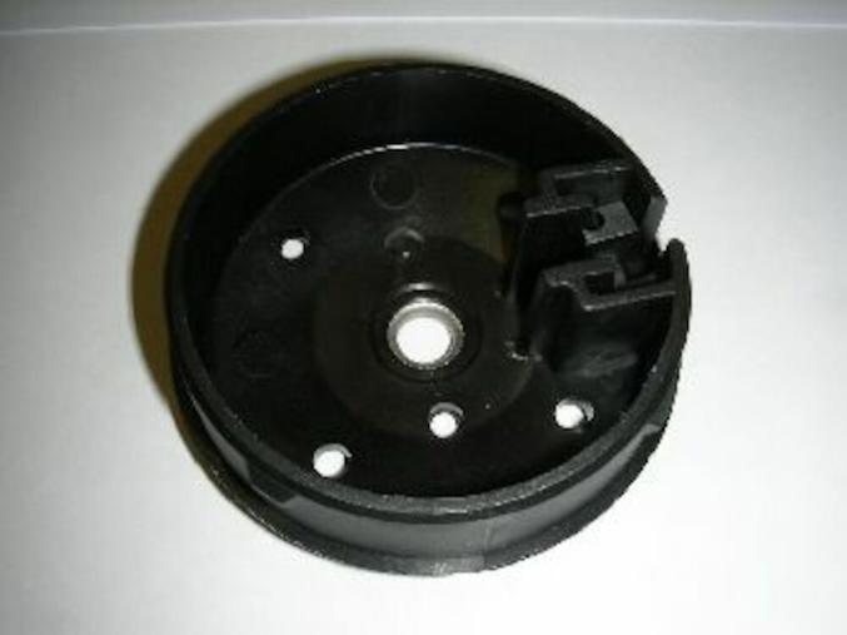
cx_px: 424
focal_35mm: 38
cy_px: 318
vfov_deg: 37.7
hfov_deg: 49.0
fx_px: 929
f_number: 6.8
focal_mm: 6.3
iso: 50
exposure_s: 1/60.1
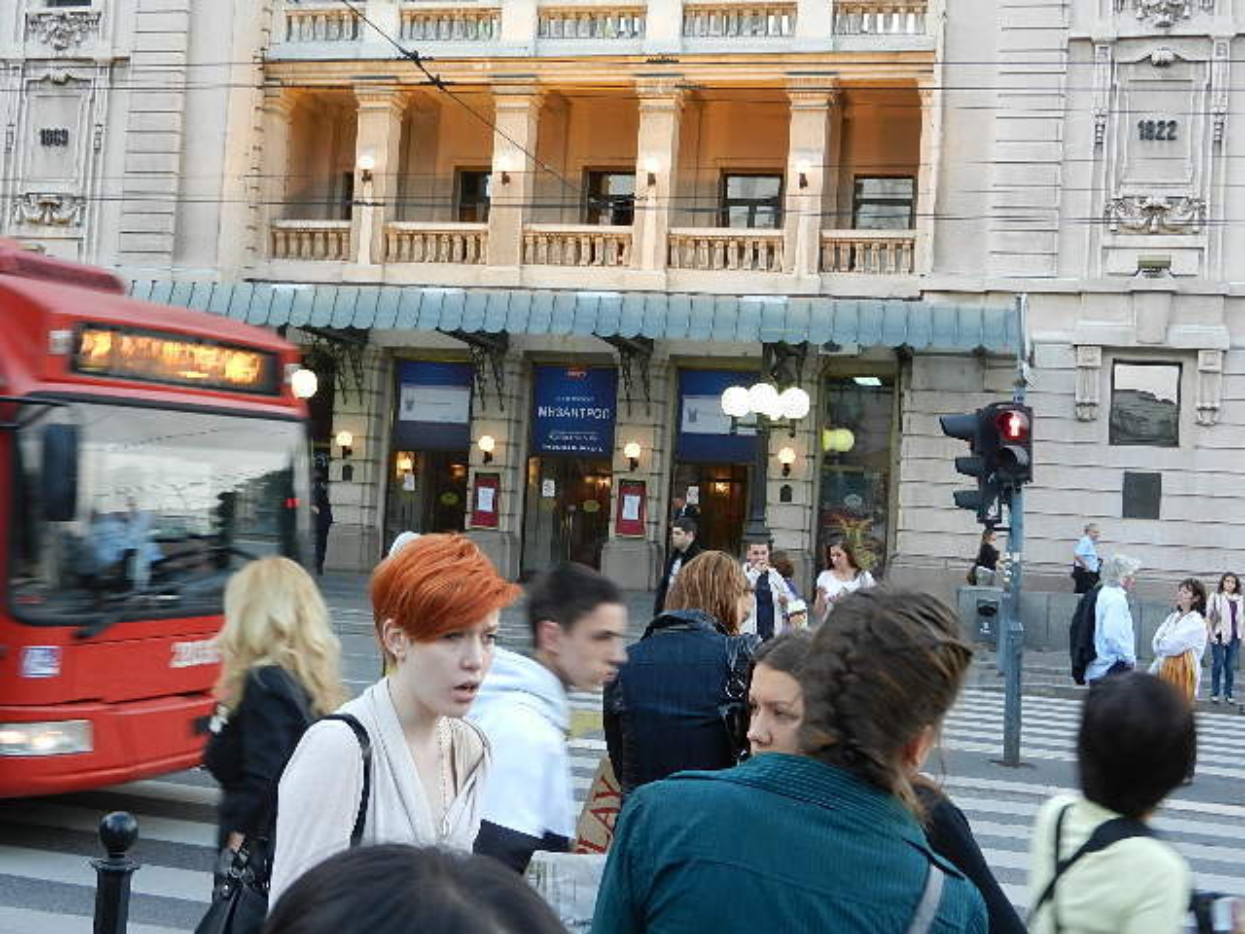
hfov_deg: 42.1
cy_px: 467
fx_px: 1618
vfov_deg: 32.2
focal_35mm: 45
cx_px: 622
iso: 160
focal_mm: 8.2
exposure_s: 1/50
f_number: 4.2
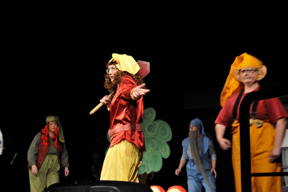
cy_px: 96
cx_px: 144
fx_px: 623
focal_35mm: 78
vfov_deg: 17.4
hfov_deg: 26.0
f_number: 5
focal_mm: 52
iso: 900
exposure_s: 1/30
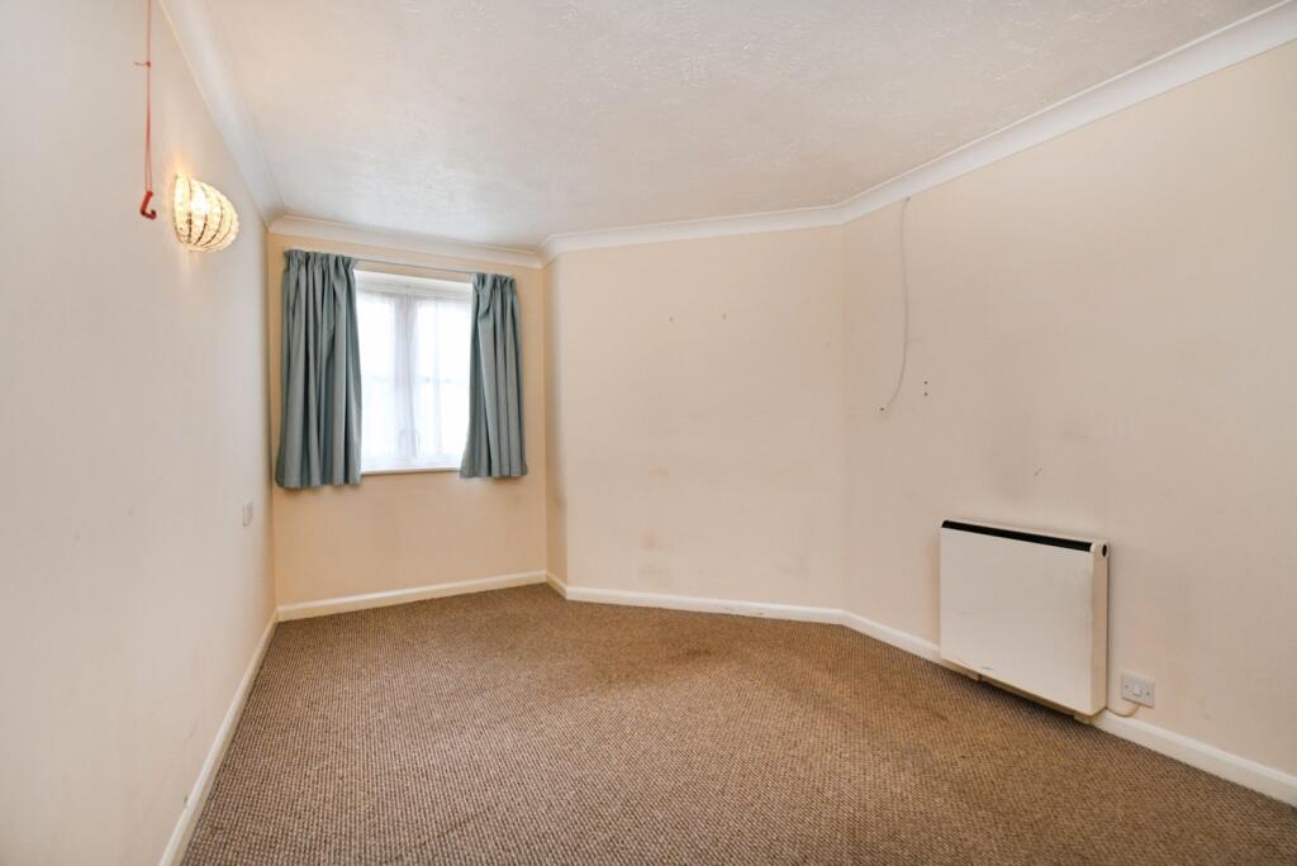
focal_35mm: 14
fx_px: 505
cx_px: 648
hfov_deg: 104.2
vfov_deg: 81.3
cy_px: 433
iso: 640
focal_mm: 14
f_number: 6.3
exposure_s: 1/60
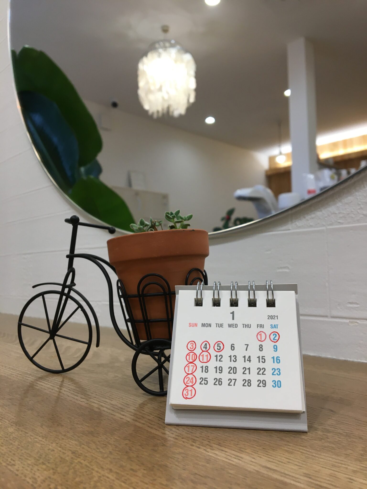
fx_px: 410
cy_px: 244
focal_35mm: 29
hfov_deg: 48.2
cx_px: 184
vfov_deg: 61.7
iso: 25
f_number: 2.2
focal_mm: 4.15
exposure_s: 1/40
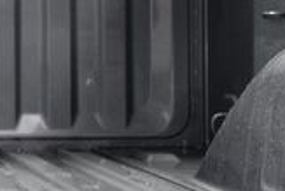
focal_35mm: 141
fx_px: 1117
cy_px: -32
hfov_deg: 13.2
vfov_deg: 9.6
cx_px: -222
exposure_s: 1/15
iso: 560
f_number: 6.3
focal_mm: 24
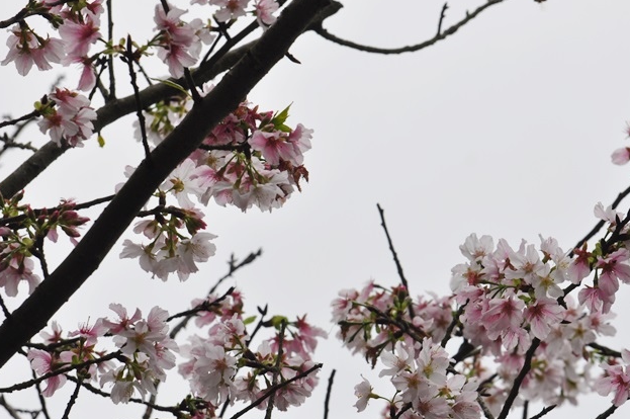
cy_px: 254
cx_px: 400
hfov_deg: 10.1
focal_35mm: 203
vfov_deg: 6.8
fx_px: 3549
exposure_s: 1/500
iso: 200
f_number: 11
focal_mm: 100
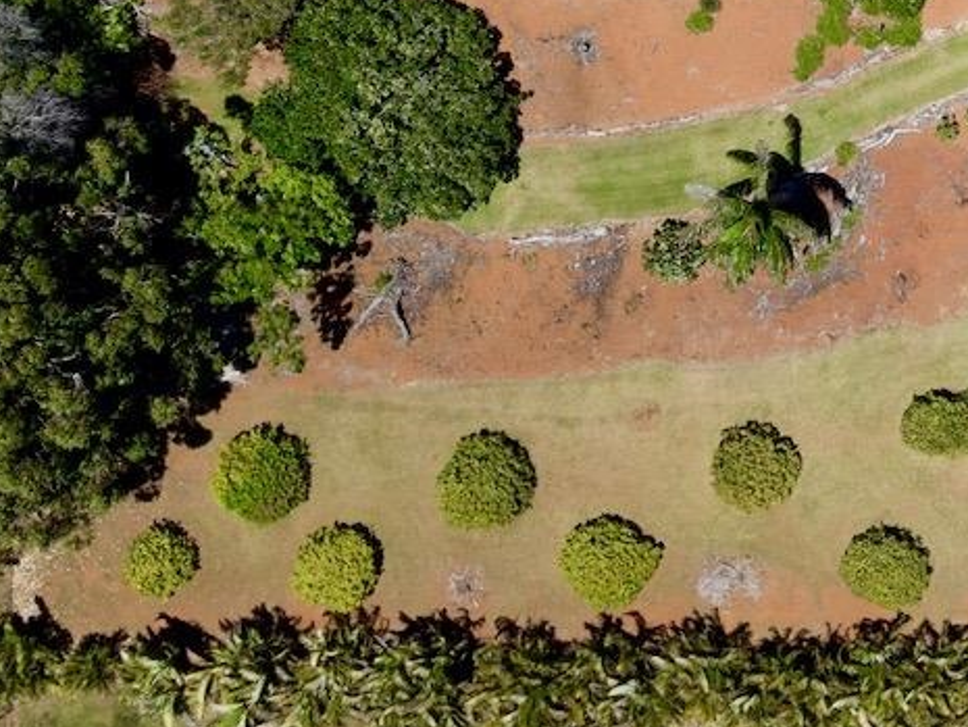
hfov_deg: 27.3
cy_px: -62
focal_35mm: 66
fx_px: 1846
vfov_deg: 21.2
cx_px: 1018
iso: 100
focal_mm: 4.5
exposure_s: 1/640
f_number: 2.8
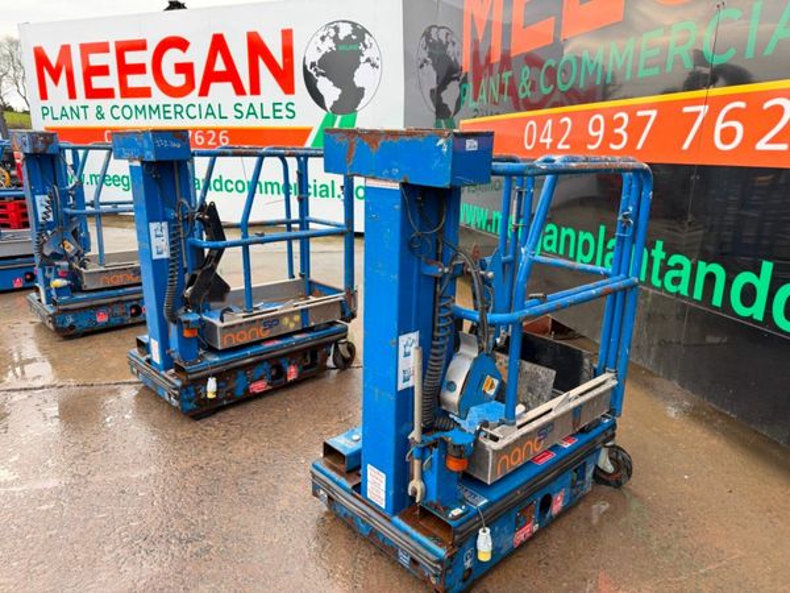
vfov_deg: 56.8
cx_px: 395
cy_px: 296
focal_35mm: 24
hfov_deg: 71.6
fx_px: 548
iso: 125
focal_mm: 6.76
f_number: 1.78
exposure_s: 1/124
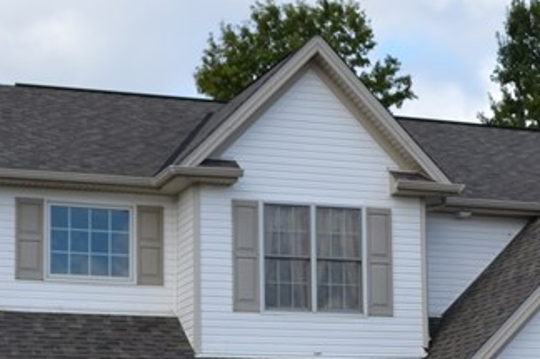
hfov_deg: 16.8
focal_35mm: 121
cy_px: 382
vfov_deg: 11.2
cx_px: 434
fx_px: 1812
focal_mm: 24
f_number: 8
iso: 140
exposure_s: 1/250
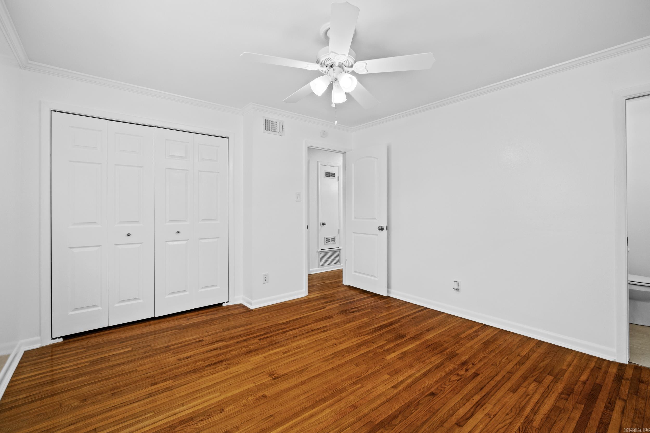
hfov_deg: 100.4
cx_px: 325
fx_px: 271
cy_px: 216
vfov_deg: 77.3
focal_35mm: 15
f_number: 5.6
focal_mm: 10
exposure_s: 1/8
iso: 500
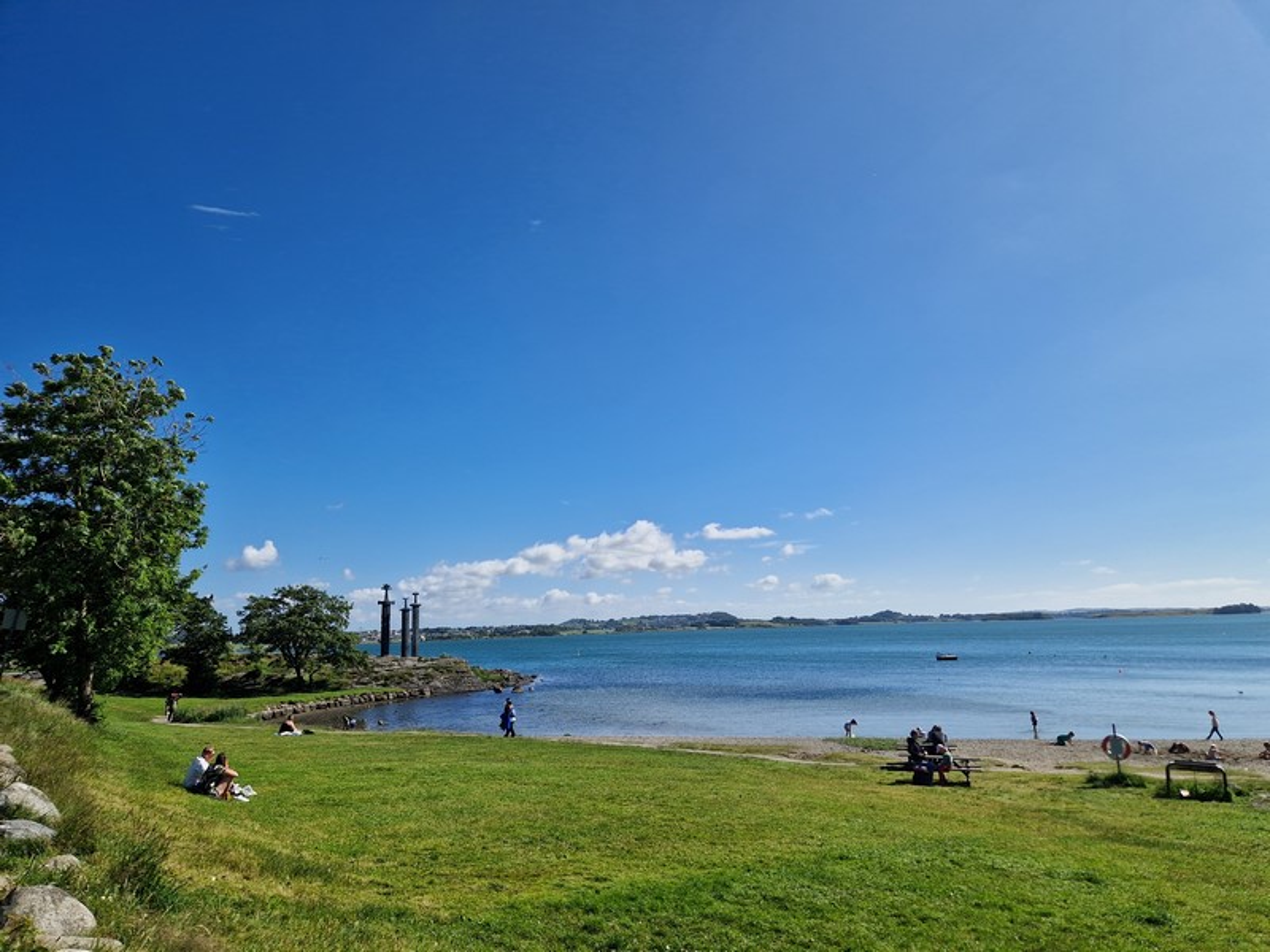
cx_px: 635
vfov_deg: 58.9
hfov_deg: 73.9
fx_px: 844
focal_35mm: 23
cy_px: 476
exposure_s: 1/3280
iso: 50
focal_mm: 5.4
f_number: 1.8
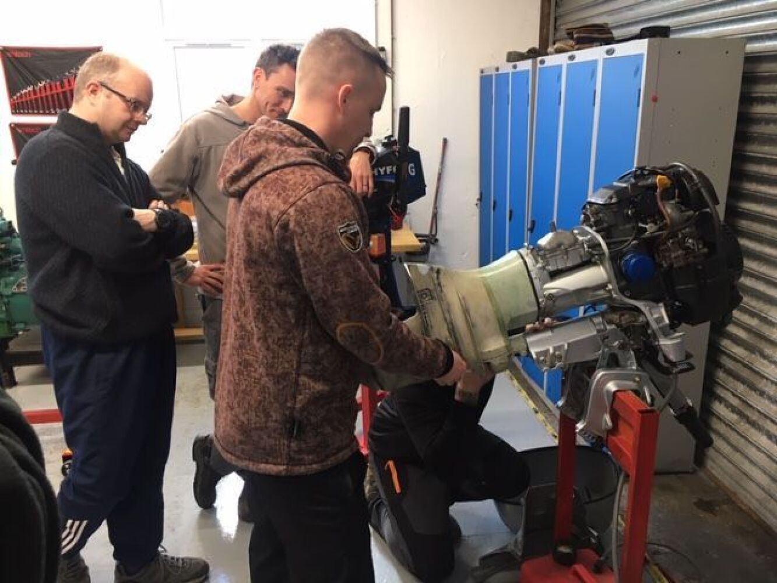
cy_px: 292
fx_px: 651
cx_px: 388
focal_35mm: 29
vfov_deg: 48.2
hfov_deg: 61.7
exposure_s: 1/33
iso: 64
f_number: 2.2
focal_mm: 4.15
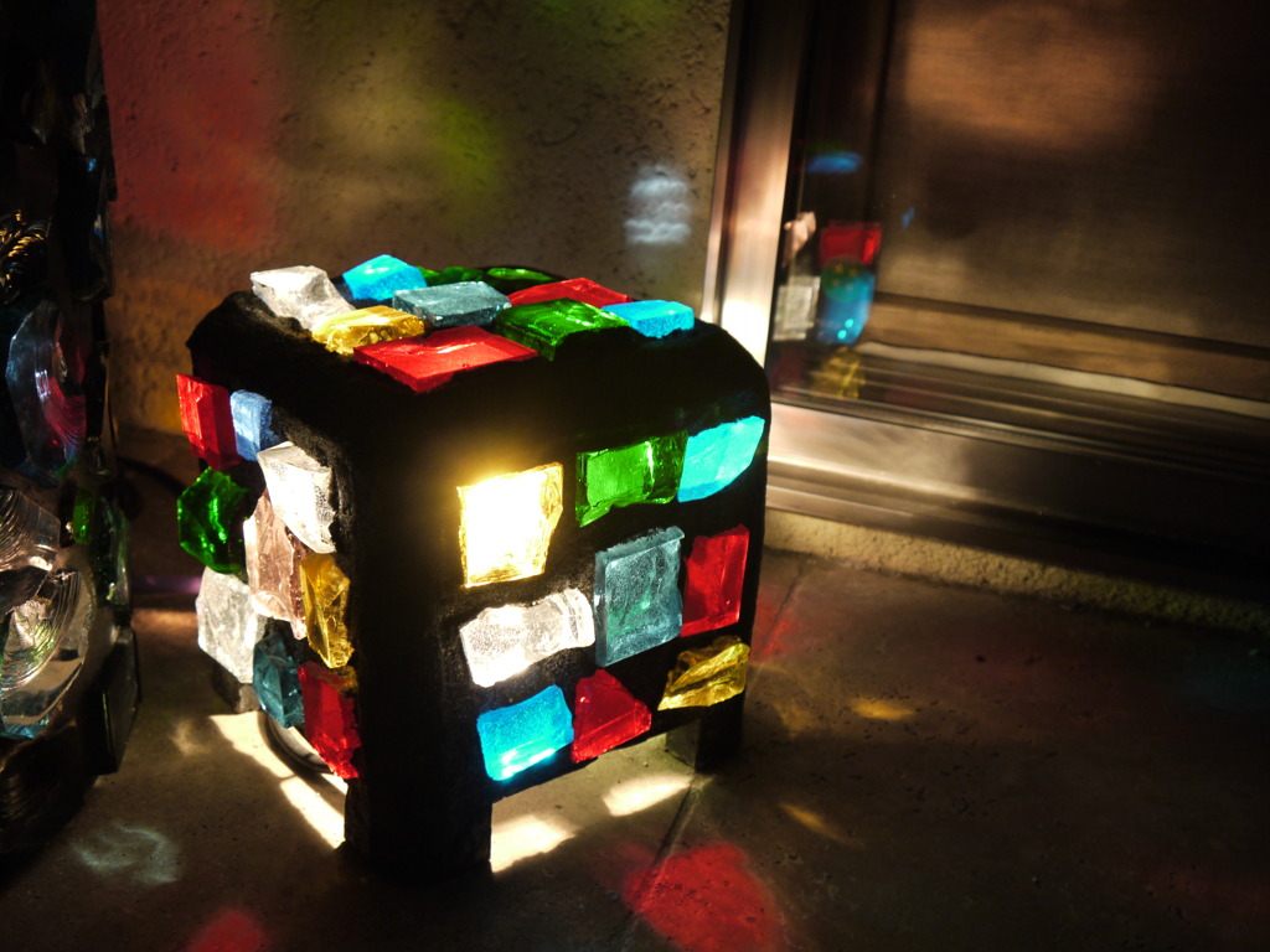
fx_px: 1394
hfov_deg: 49.0
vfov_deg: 37.7
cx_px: 635
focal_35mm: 38
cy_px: 476
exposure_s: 1/6
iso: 400
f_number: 4.2
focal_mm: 19
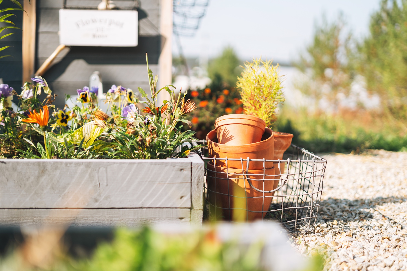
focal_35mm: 50
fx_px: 565
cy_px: 136
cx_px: 204
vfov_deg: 27.0
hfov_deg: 39.6
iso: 100
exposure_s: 1/2000
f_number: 2
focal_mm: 50
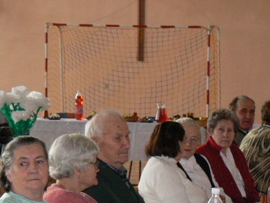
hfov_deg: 12.1
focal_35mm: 163
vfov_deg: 9.1
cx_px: 190
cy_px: 176
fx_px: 1271
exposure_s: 1/30
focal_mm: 15.2
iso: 200
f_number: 3.2
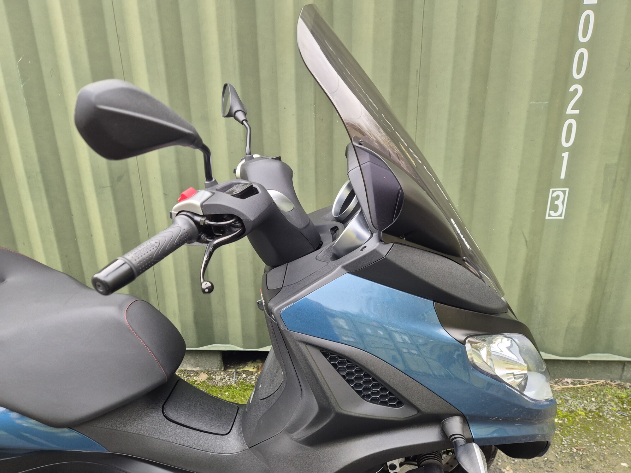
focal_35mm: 23
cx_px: 316
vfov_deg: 58.9
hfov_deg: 73.9
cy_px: 236
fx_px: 419
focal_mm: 5.4
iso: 200
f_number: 1.8
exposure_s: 1/180
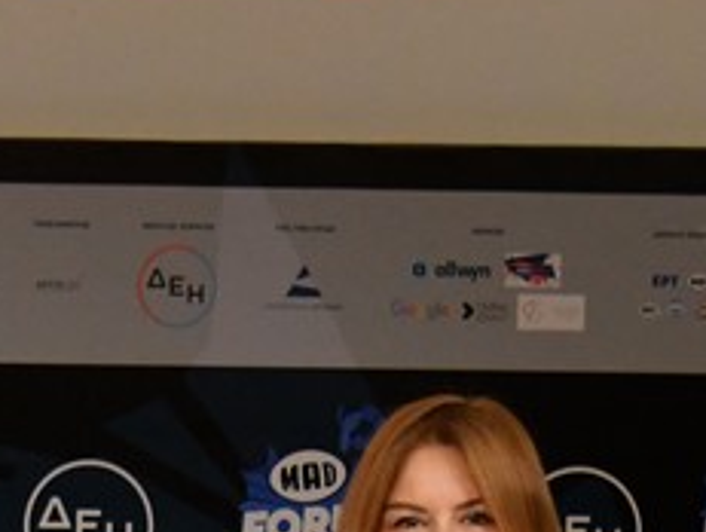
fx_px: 4412
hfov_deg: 9.1
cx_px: -89
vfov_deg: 6.7
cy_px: 1090
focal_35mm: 216
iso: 4000
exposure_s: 1/500
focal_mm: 40
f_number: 4
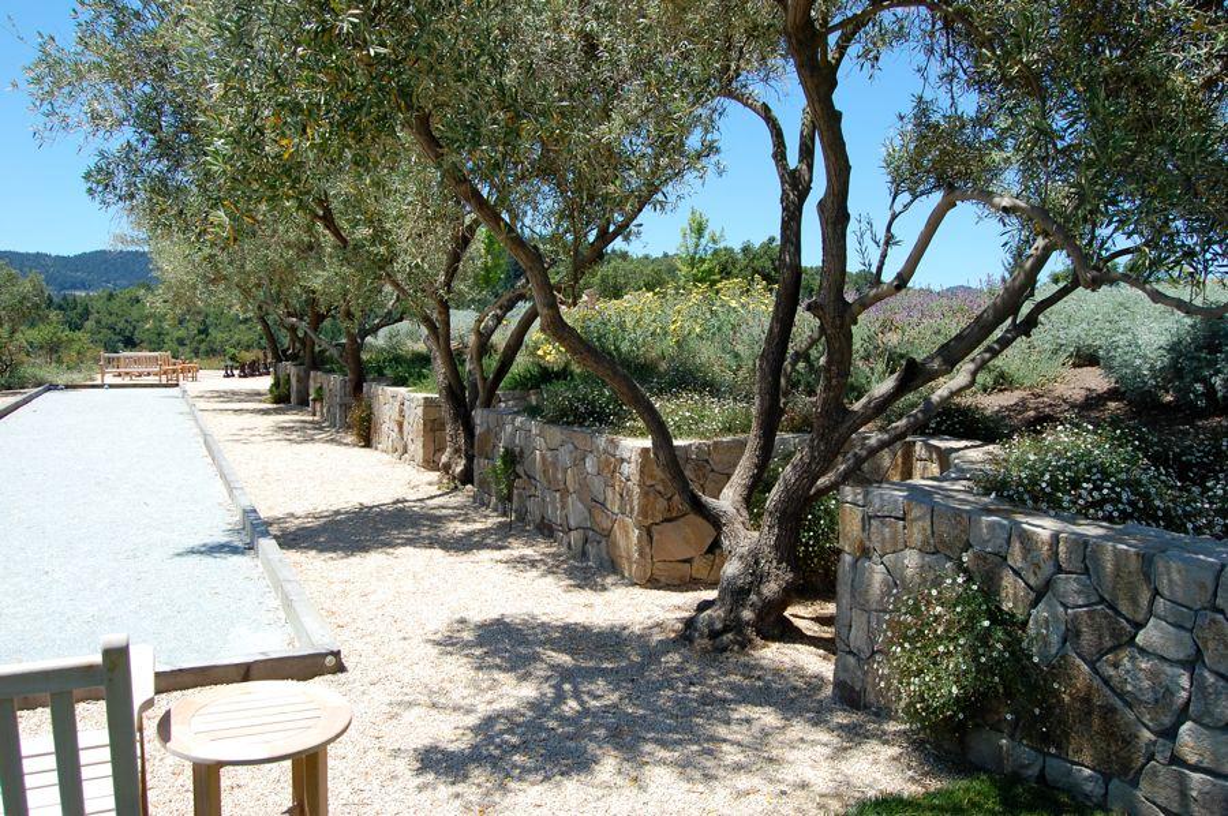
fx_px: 920
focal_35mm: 27
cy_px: 408
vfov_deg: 47.8
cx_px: 614
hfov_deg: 67.4
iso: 200
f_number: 8
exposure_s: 1/250
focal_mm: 18
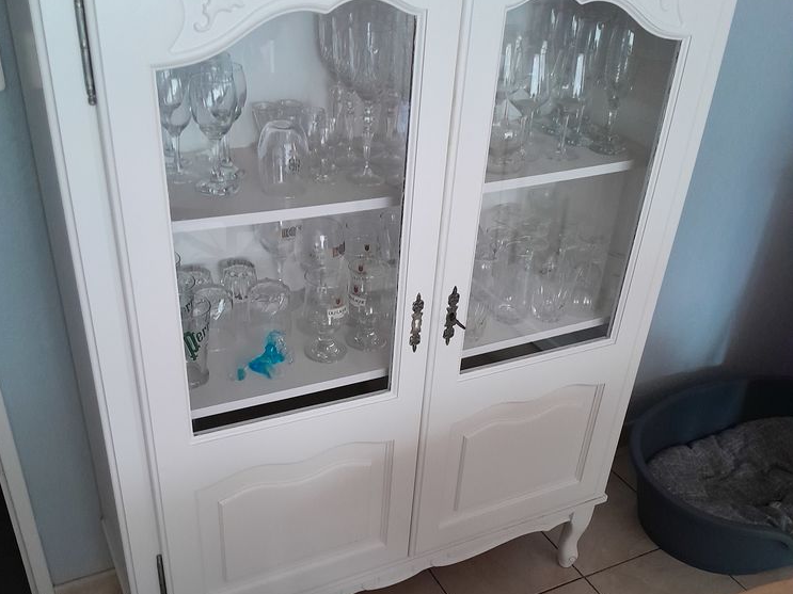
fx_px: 802
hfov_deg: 52.6
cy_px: 401
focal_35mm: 35
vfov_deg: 40.1
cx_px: 396
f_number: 1.8
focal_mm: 3.98
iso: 800
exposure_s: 1/25
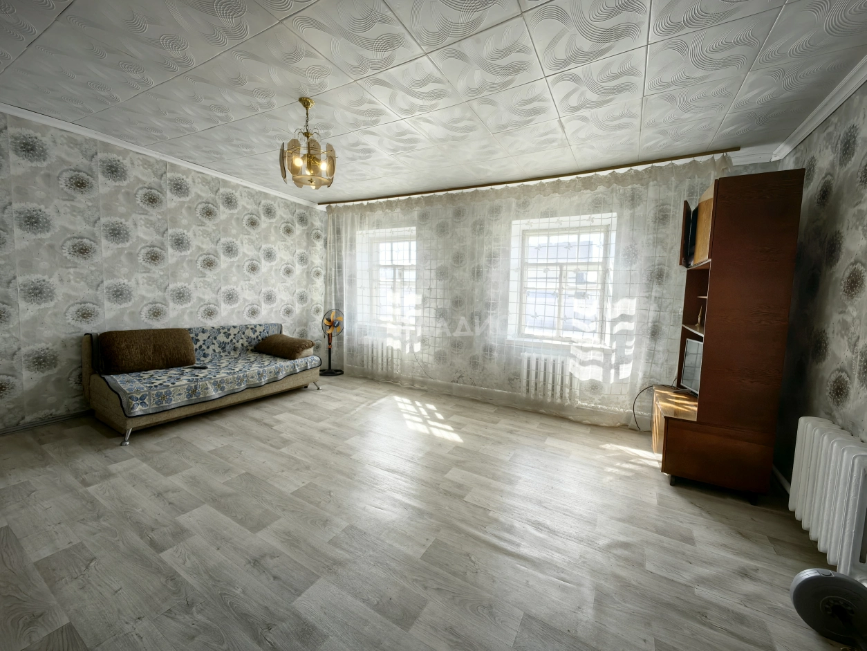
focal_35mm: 13
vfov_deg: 89.9
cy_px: 326
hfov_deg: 106.2
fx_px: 326
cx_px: 434
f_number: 2.2
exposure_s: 1/100
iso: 50
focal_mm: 1.76
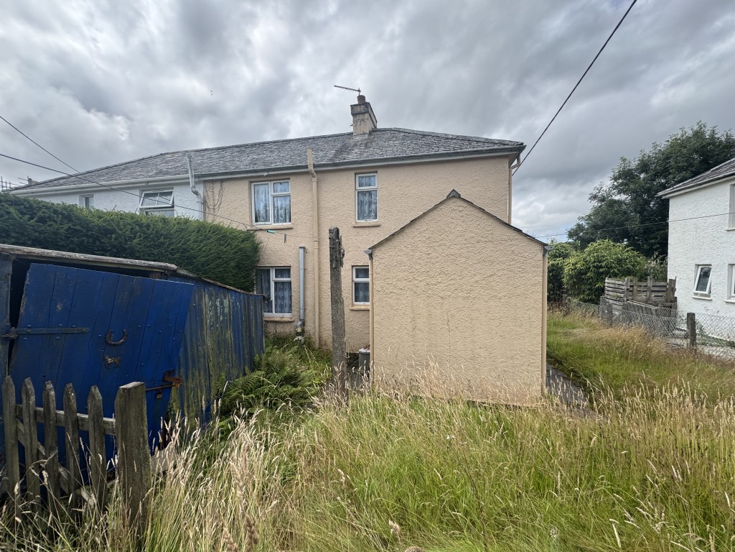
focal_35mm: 14
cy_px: 276
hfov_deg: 102.1
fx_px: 297
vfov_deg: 85.7
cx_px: 368
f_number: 2.2
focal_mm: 2.22
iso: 50
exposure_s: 1/1160
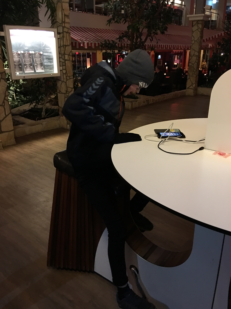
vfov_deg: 61.7
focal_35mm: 29
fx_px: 258
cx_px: 116
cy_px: 154
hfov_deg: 48.2
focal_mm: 4.15
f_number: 2.2
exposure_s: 1/8
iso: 125
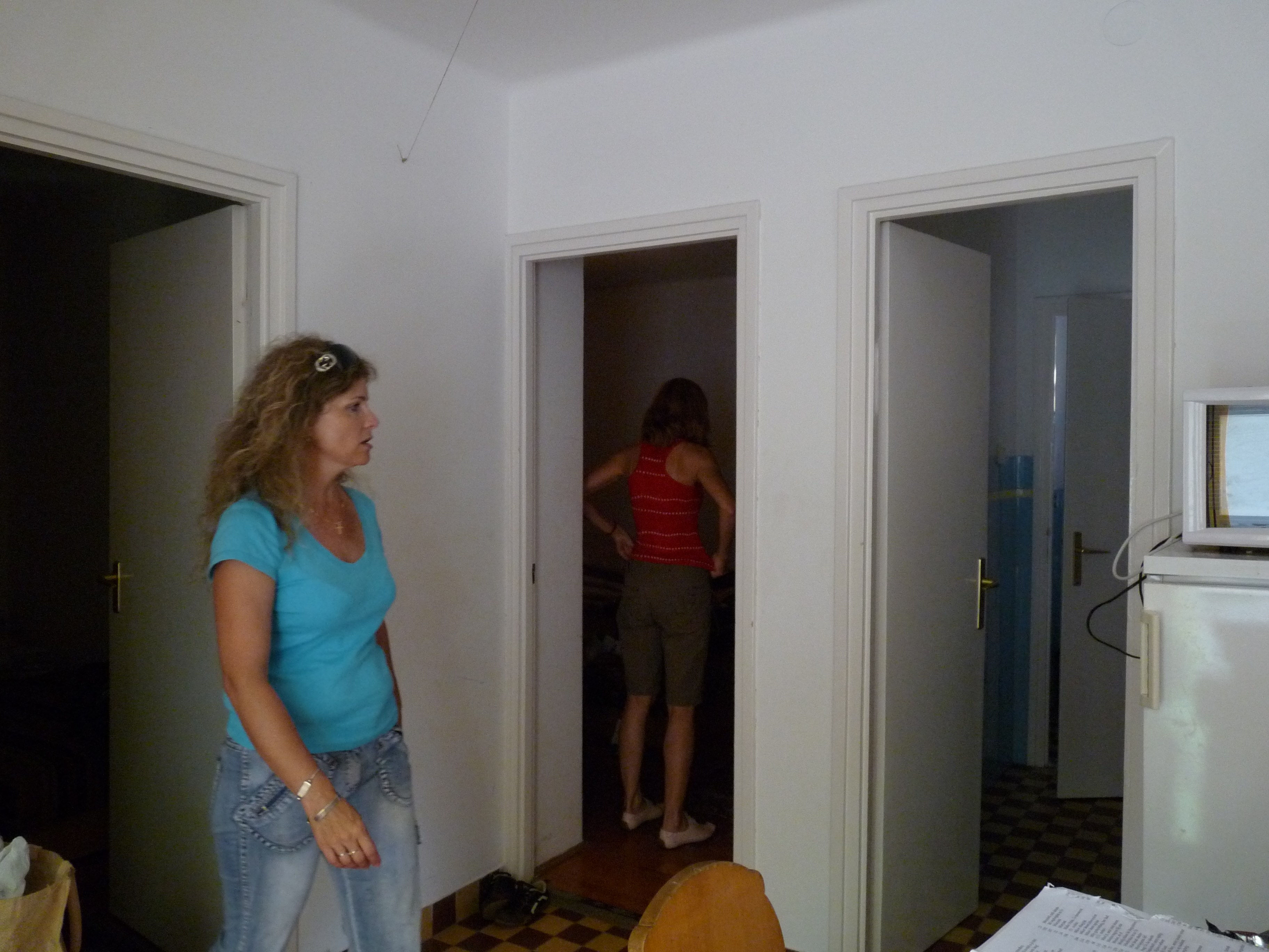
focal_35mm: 27
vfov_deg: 51.4
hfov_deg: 65.3
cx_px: 634
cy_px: 476
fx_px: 990
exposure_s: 1/125
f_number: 2.8
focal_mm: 4.8
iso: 400
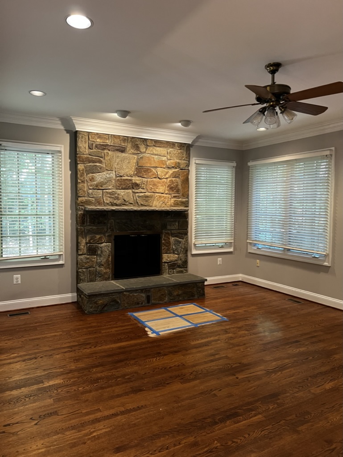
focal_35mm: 26
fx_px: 343
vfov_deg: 67.3
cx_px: 172
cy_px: 228
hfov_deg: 53.1
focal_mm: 5.7
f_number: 1.5
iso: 250
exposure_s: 1/60
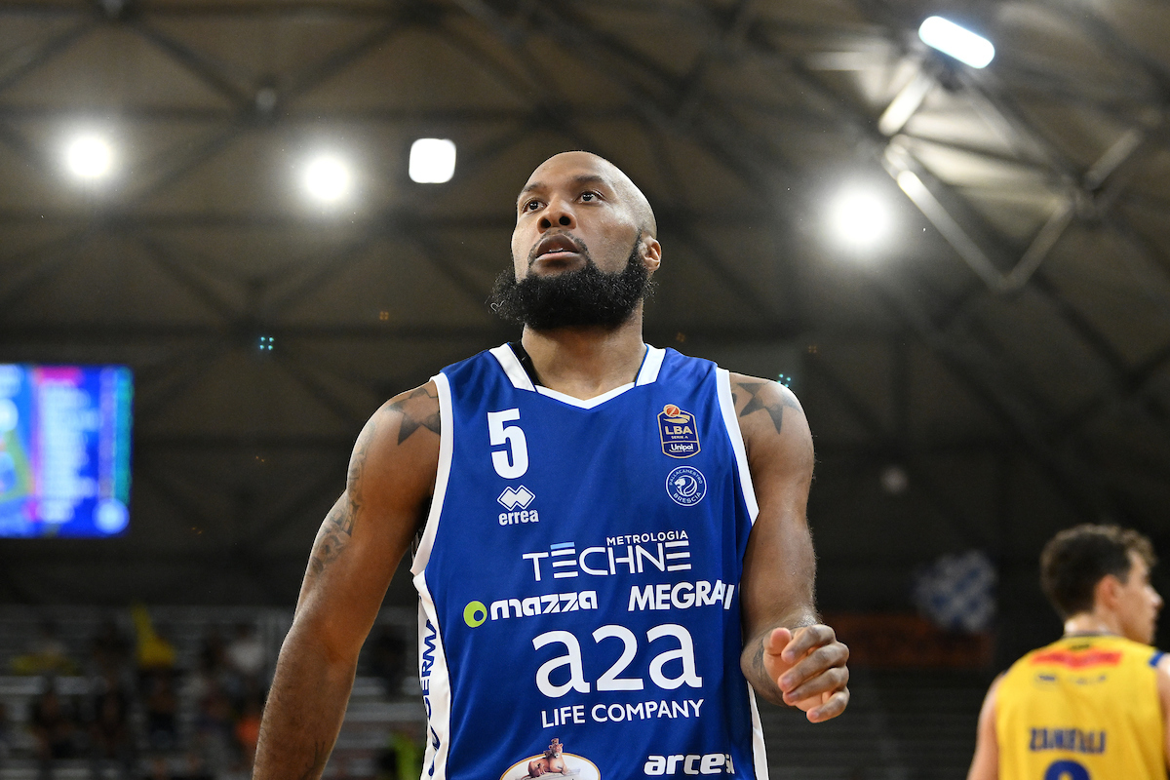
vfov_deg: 15.9
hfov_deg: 23.6
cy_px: 390
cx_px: 585
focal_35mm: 86
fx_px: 2795
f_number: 3.5
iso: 5000
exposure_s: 1/1000
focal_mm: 86
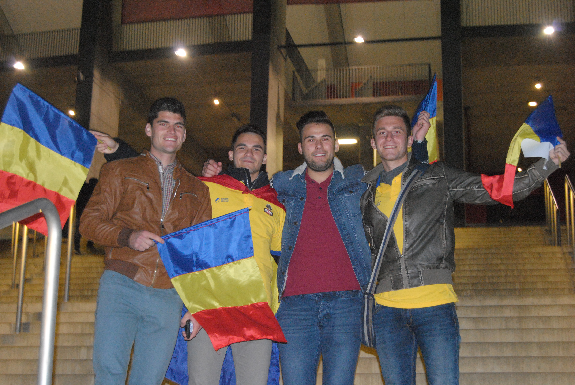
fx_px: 1079
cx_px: 288
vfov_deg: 20.2
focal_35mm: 68
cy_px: 192
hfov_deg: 29.8
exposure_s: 1/60
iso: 1600
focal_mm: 45
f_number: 5.6
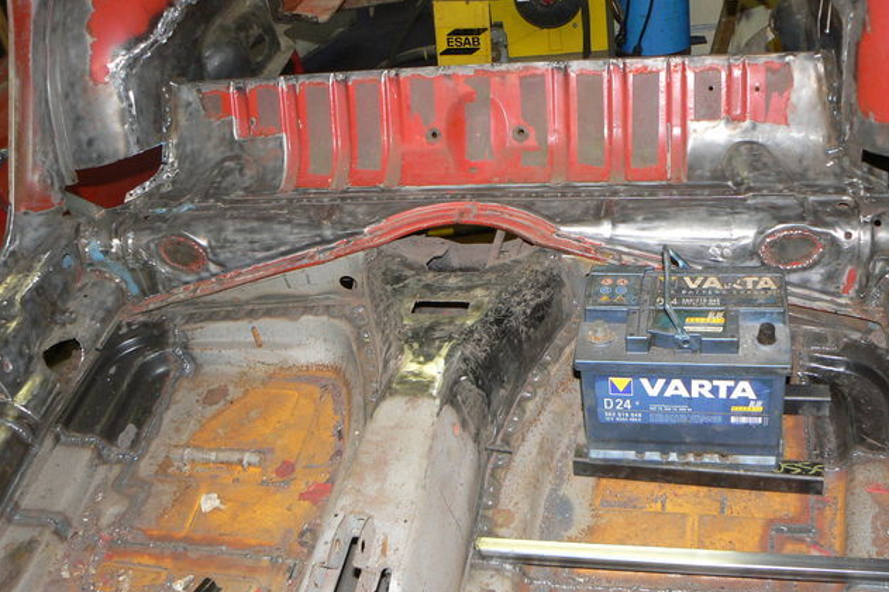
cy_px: 303
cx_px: 442
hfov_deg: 50.7
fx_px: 938
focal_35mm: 38
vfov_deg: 35.0
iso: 100
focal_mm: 6
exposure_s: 1/30
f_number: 2.8
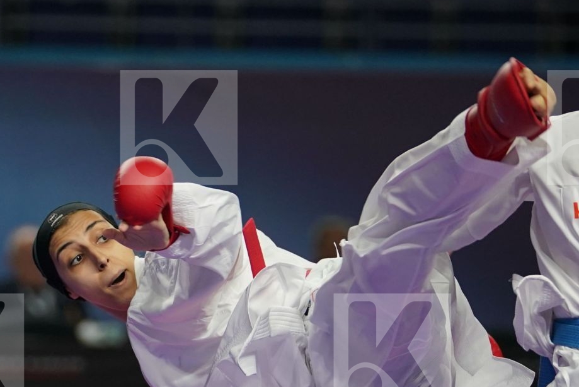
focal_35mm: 466
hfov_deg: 4.4
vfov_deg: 3.0
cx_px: 179
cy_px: 351
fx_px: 7496
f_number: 2.8
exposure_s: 1/1000
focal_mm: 159
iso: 1250
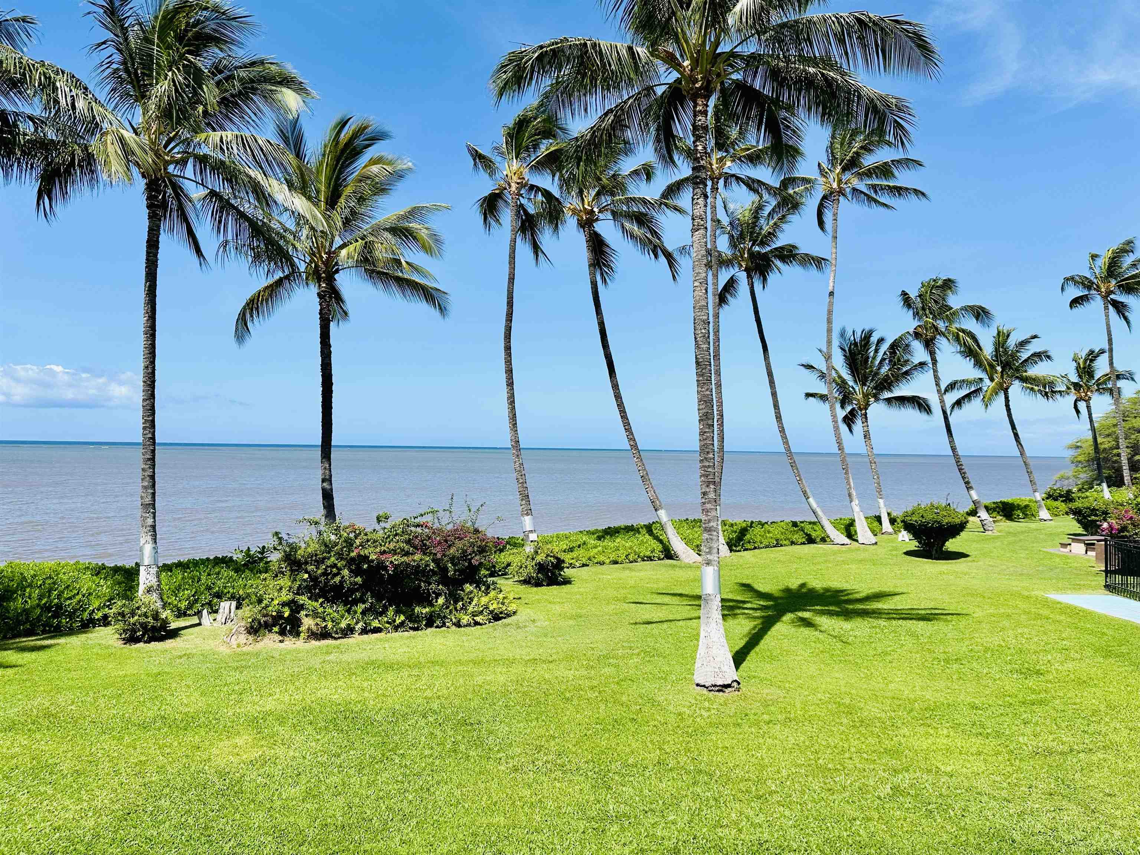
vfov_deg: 56.8
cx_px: 570
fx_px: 790
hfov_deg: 71.6
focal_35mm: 24
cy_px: 428
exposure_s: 1/5000
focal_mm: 6.86
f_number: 1.78
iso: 80
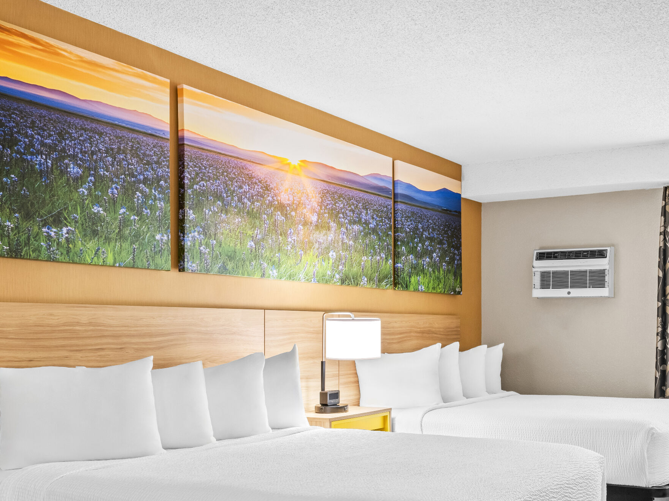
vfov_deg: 34.5
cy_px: 367
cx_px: 494
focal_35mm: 41
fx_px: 792
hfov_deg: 44.4
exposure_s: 2
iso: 400
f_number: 11
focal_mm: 25
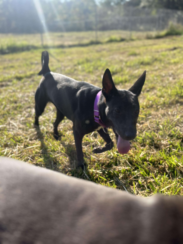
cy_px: 122
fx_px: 183
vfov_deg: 67.3
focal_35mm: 26
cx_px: 92
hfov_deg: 53.1
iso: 50
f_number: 1.6
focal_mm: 5.1
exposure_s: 1/1957
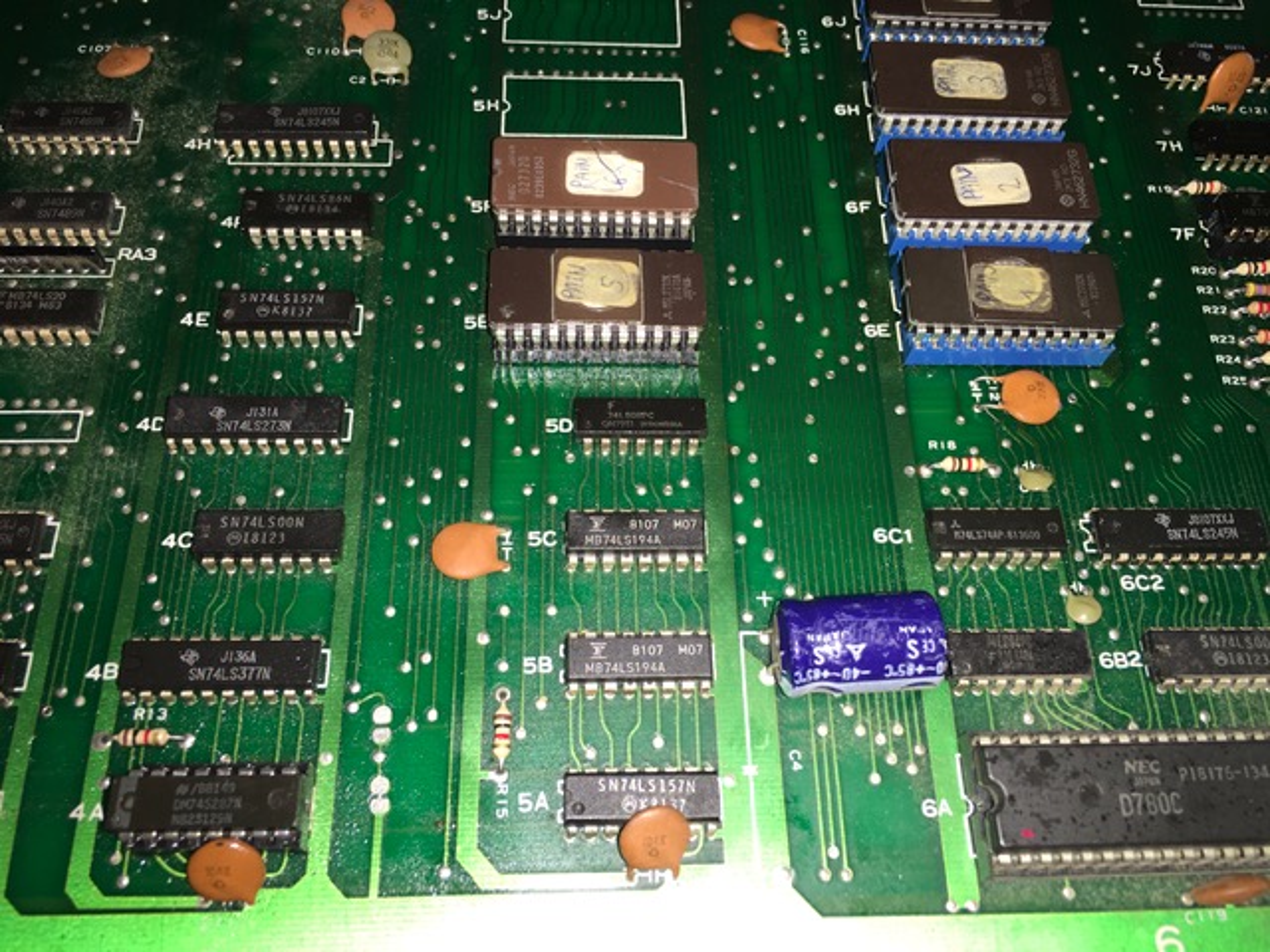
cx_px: 635
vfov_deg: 48.2
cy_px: 476
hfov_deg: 61.7
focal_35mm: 29
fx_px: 1064
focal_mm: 4.15
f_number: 2.2
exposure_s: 1/36
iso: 25
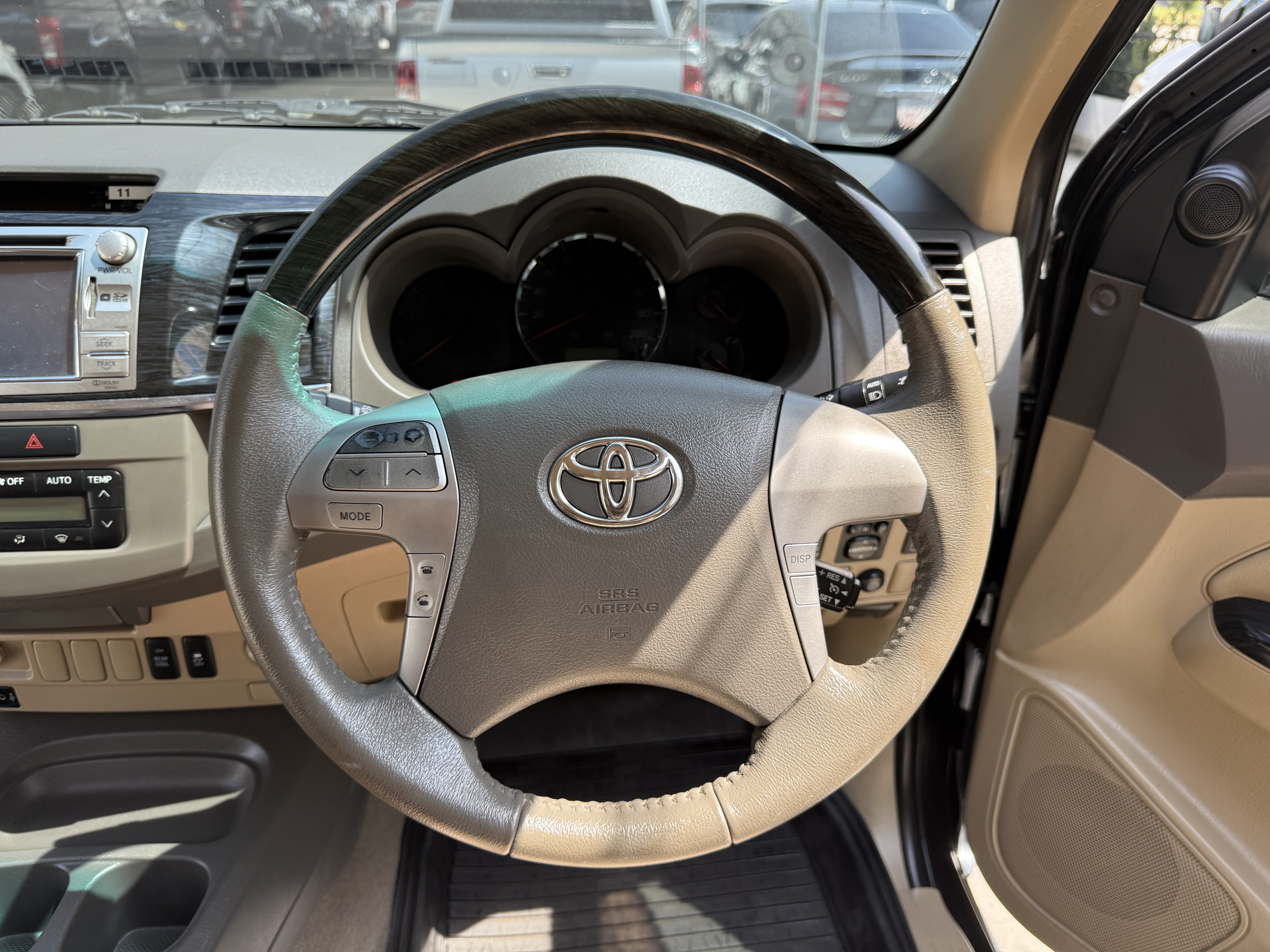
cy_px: 476
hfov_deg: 71.6
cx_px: 635
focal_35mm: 24
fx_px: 881
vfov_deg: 56.8
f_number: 1.78
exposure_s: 1/319
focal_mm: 6.76
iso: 80
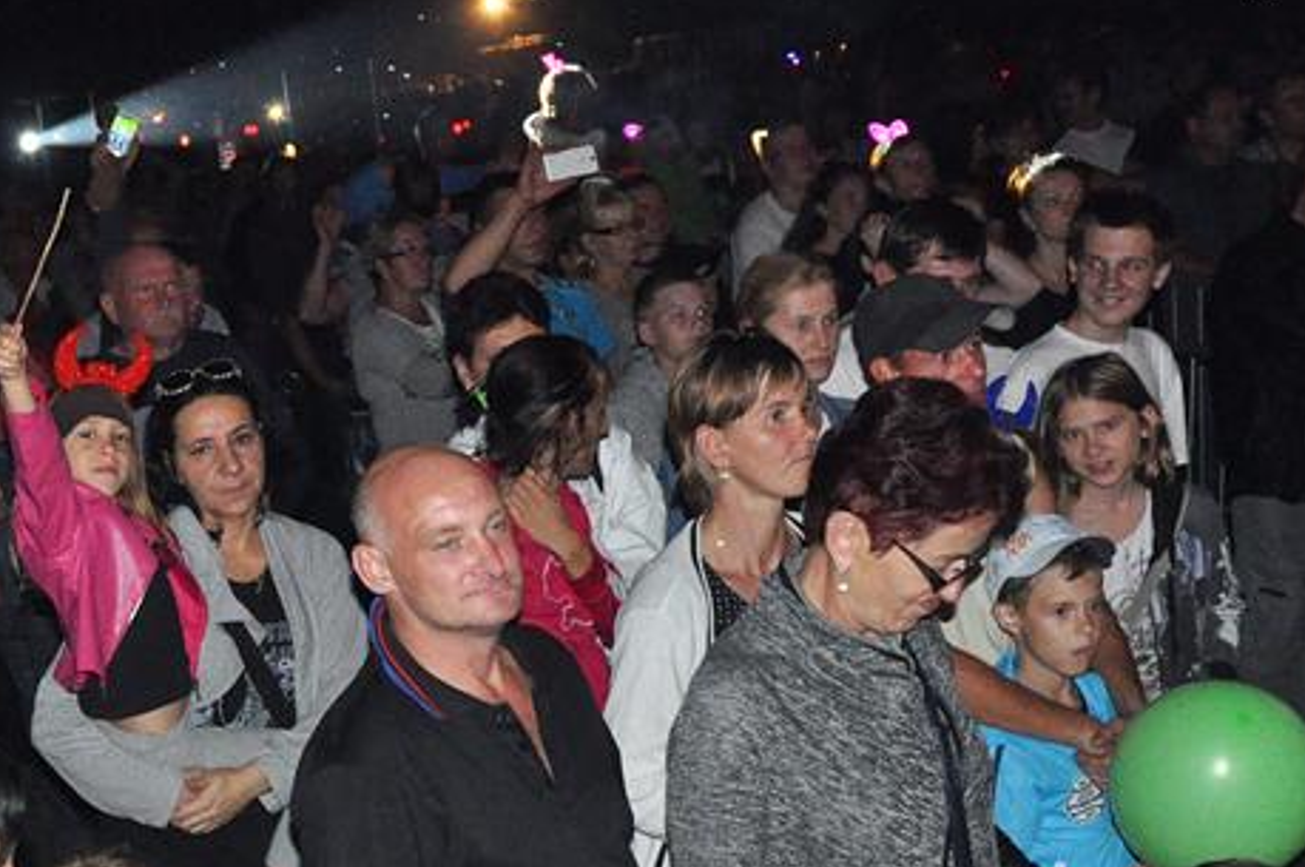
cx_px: 239
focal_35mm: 50
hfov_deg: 38.0
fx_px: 1811
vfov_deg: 26.7
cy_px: 604
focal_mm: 18
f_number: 5.6
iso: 3200
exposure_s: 1/60
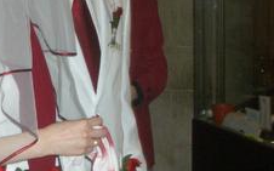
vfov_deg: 12.4
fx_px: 784
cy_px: 95
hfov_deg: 19.6
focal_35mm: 105
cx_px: 41
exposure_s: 1/60
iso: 100
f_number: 2.6
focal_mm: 5.8
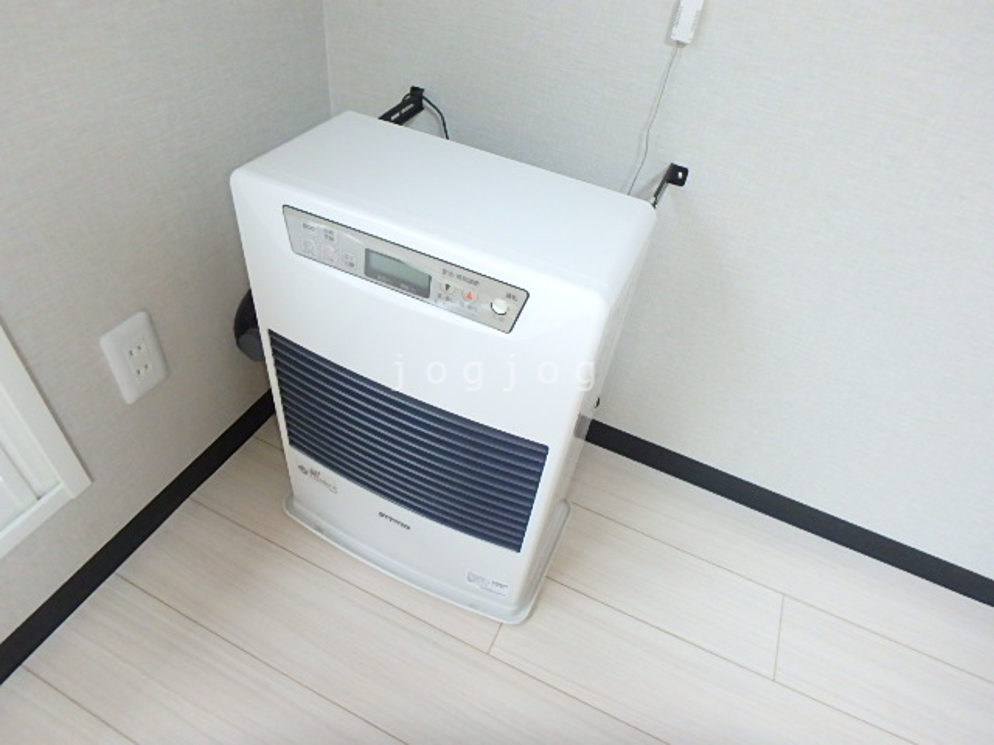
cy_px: 372
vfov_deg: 63.4
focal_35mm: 21
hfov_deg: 79.0
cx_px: 497
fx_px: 603
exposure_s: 1/40
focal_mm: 3.7
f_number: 3.5
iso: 800
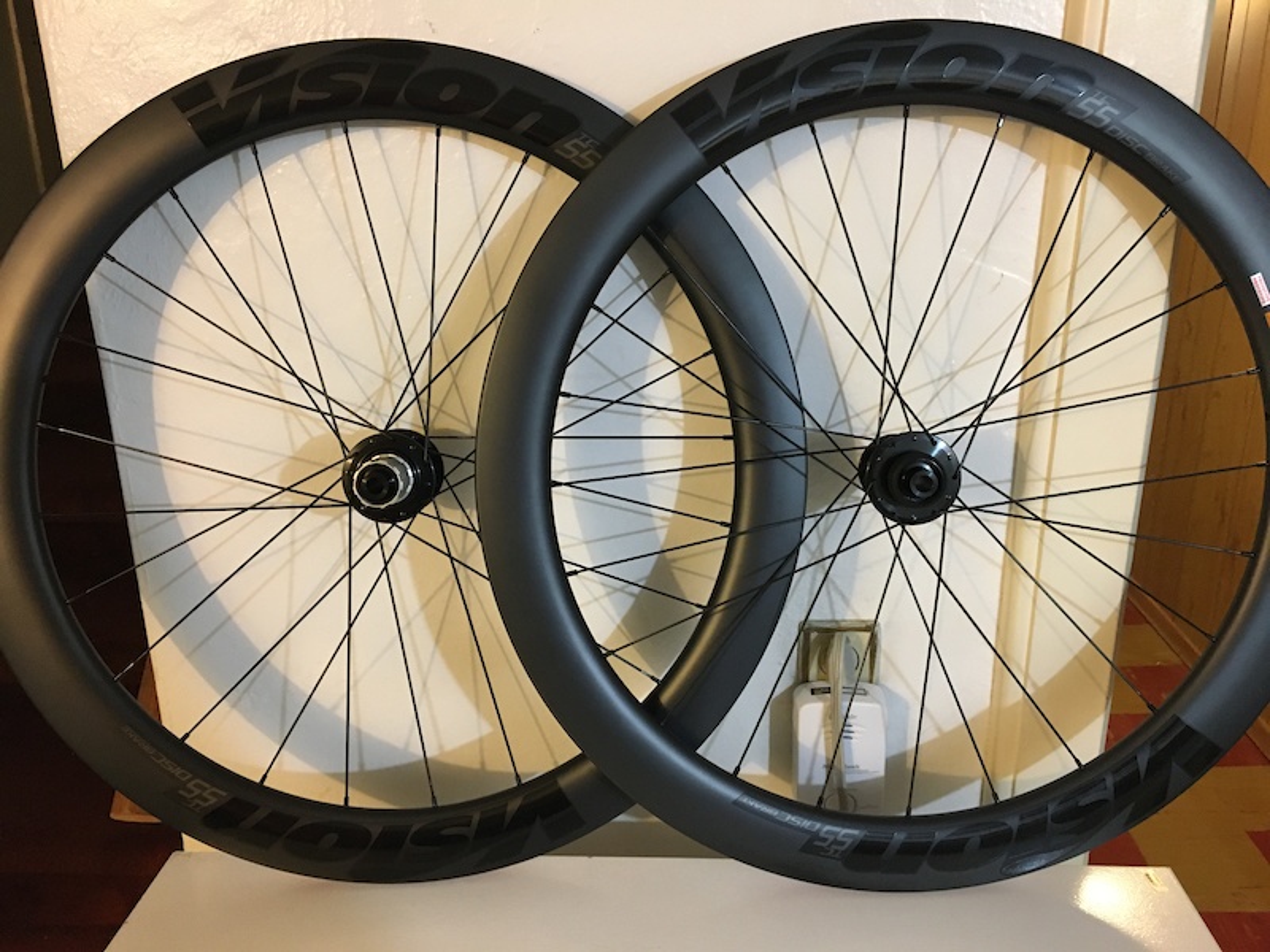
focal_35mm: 29
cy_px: 476
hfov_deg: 61.7
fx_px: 1064
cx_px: 635
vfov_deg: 48.2
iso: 200
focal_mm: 4.15
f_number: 2.2
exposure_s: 1/20
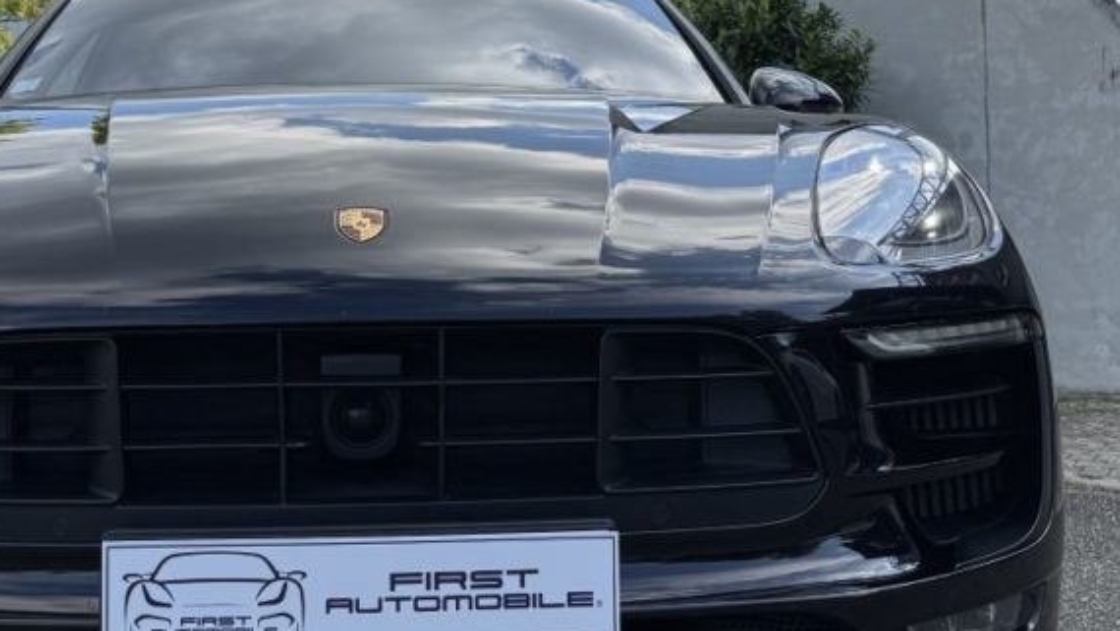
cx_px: 446
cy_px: 140
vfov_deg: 21.6
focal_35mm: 55
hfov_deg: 37.7
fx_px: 1634
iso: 80
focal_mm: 6.76
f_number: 1.78
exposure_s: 1/2959
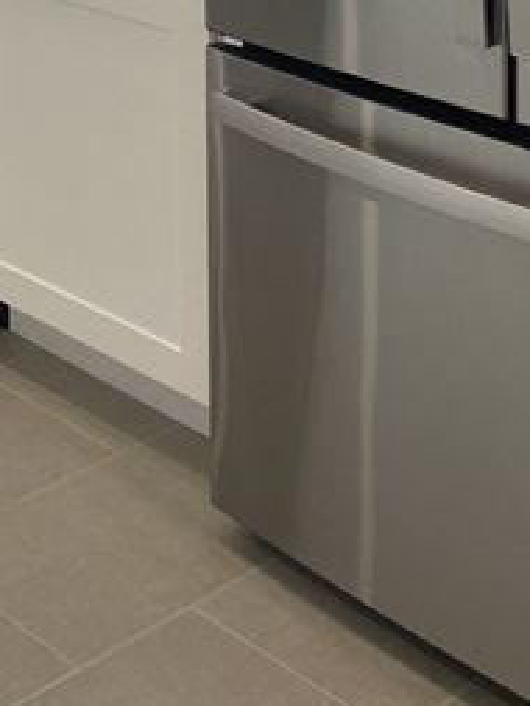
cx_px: -223
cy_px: -335
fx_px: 1611
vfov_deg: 21.1
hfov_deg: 17.2
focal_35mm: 79
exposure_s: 1/120
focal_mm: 4.2
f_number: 1.6
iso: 40
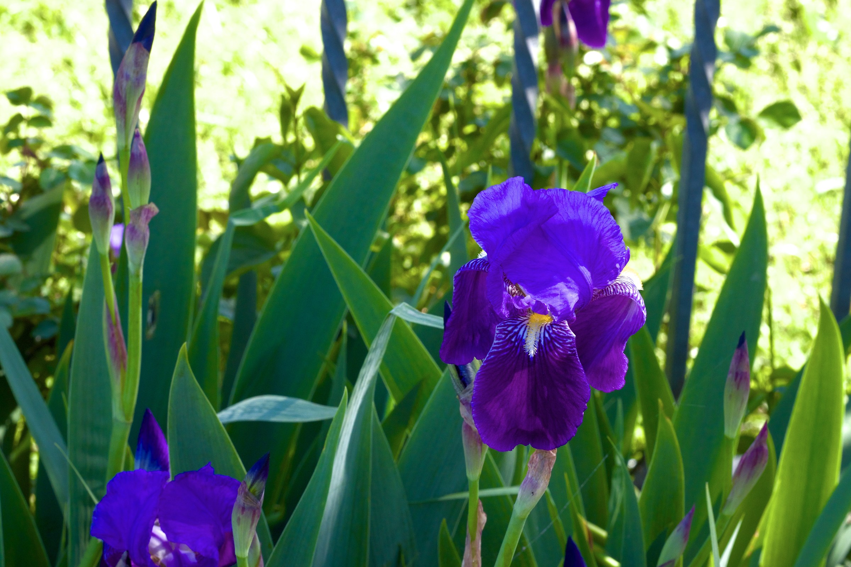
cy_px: 284
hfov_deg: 22.6
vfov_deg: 15.2
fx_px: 2127
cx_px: 426
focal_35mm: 90
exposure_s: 1/180
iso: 800
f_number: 11
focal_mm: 60
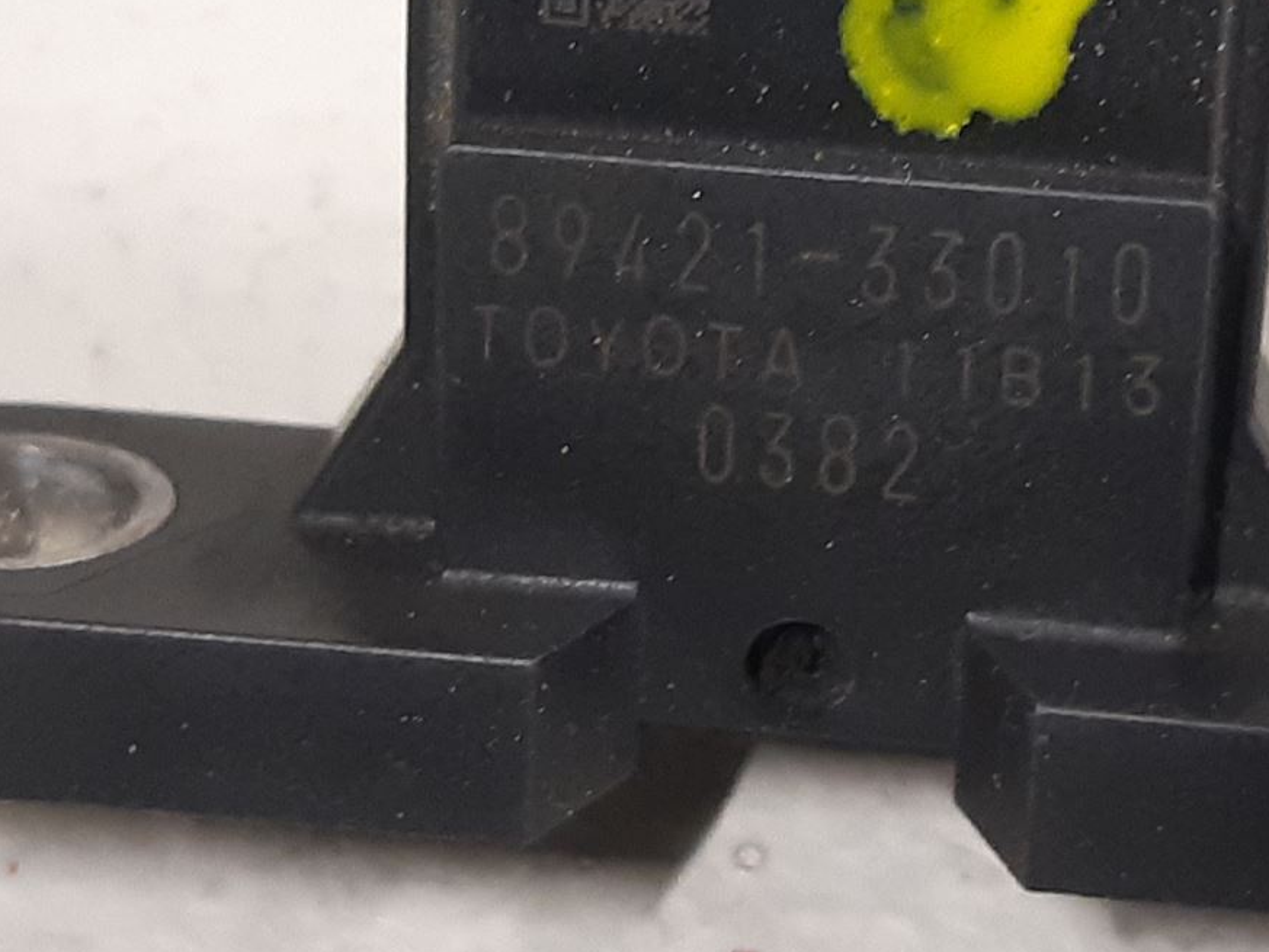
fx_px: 2237
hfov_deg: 31.6
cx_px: 715
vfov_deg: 24.0
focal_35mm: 61
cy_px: 401
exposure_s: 1/25
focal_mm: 3.93
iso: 250
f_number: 1.7
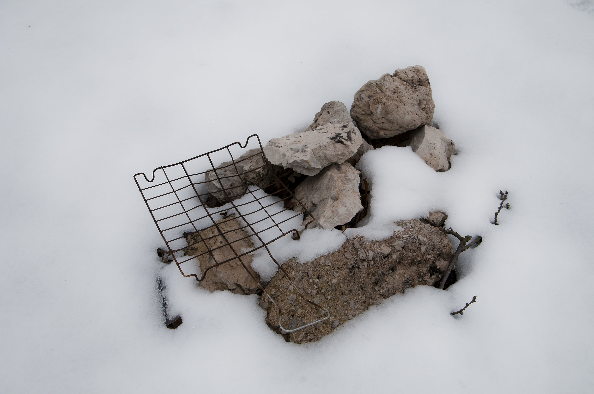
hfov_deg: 42.4
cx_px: 297
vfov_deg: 28.9
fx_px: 766
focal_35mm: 46
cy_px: 197
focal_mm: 31
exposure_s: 1/400
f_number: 10
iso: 200
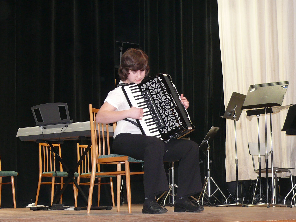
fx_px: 829
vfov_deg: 15.2
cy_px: 111
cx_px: 148
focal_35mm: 97
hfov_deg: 20.2
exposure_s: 1/30
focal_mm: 13.2
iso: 200
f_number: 3.2
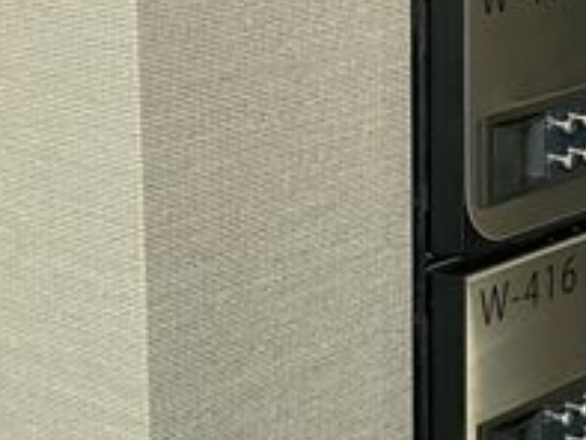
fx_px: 2287
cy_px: 202
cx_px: 506
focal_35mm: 135
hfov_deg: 14.5
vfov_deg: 11.0
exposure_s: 1/662
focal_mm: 4.25
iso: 32
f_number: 1.8
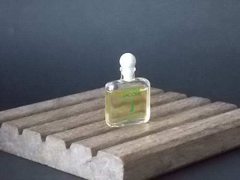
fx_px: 783
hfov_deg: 17.4
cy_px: 90
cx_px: 120
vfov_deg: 13.1
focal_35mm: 113
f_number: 6
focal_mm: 20.1
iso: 800
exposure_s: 1/40
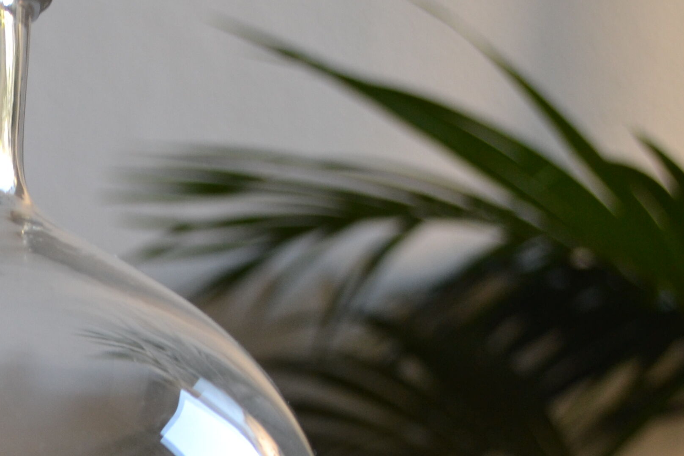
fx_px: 2109
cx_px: -128
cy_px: 459
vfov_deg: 12.2
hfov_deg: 17.6
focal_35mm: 111
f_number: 4.2
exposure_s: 1/40
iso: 400
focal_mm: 26
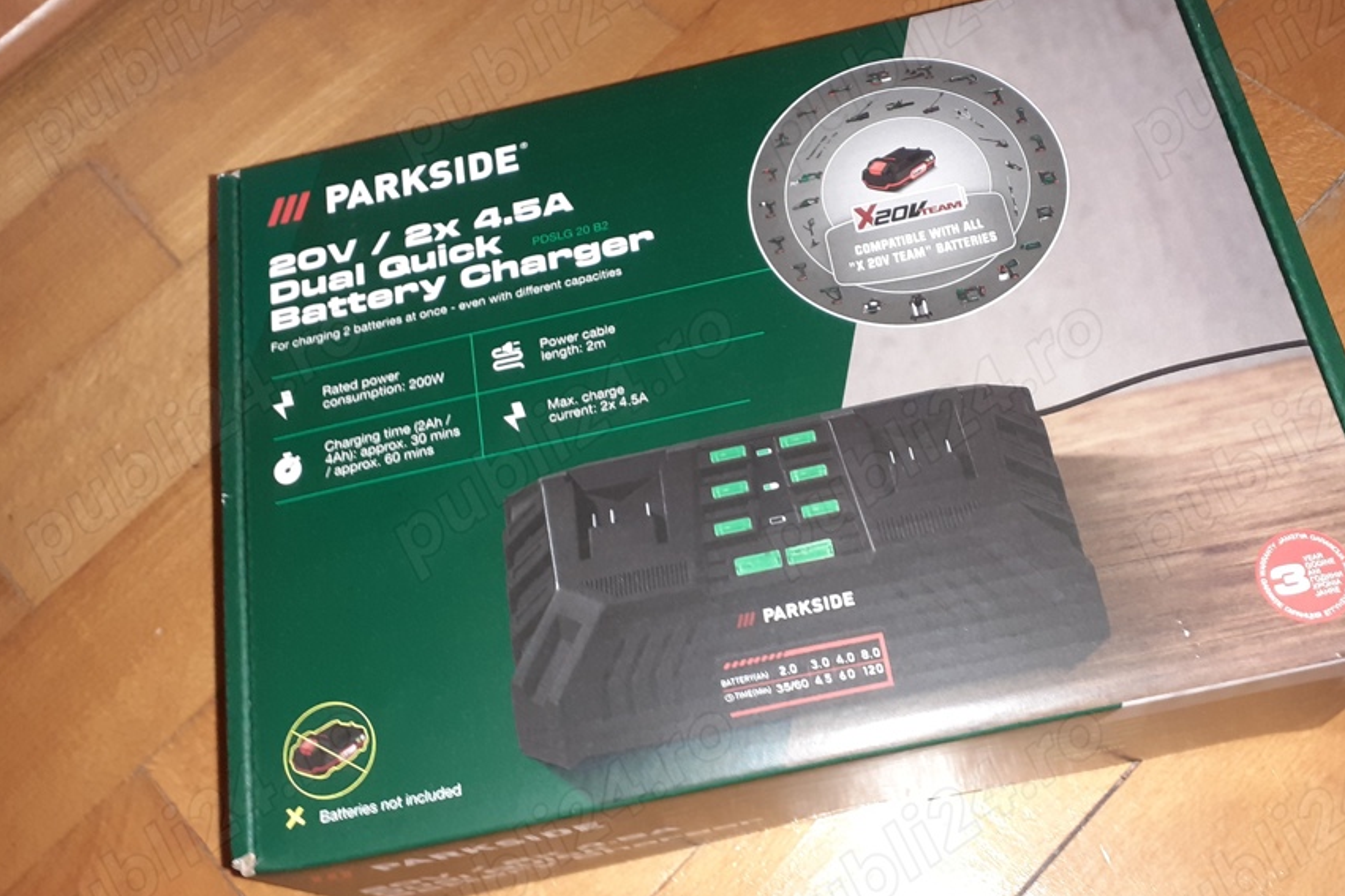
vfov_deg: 39.9
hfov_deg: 57.1
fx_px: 1233
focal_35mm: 33
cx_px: 746
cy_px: 463
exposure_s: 1/17
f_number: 1.9
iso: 1000
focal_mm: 3.6
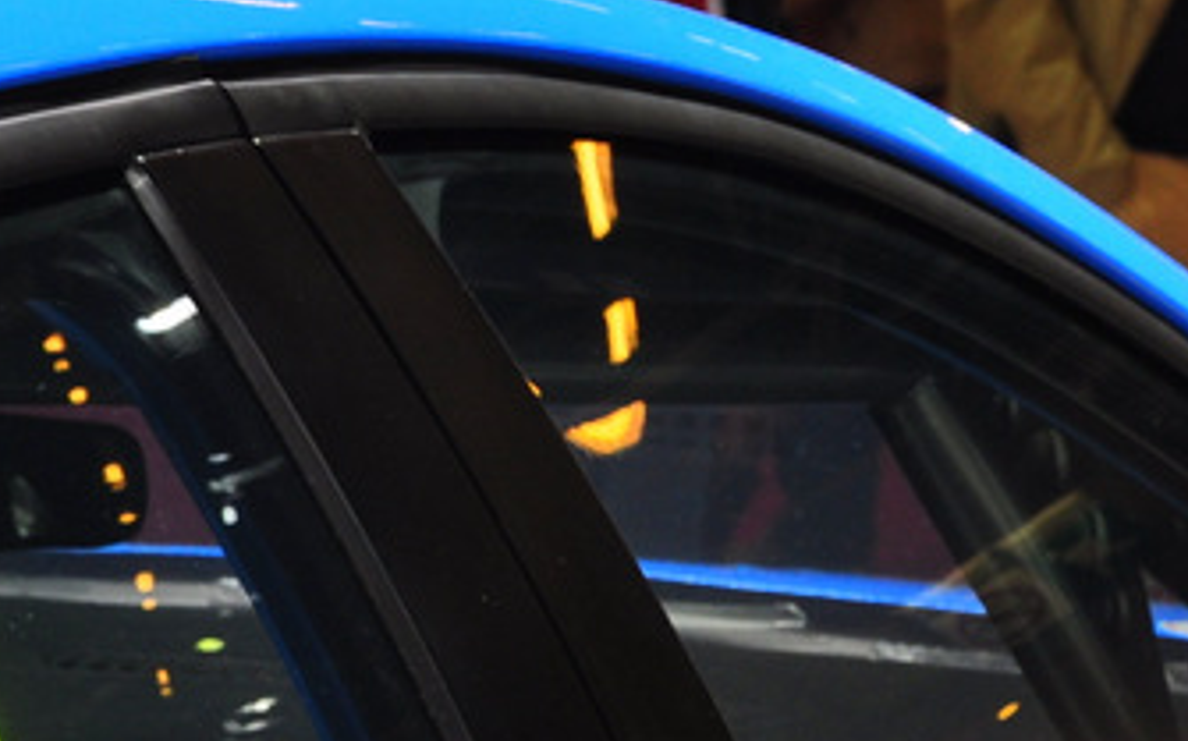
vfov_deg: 6.9
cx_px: 823
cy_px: 1346
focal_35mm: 186
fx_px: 6019
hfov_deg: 11.3
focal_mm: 34
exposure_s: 1/60
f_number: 8
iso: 400
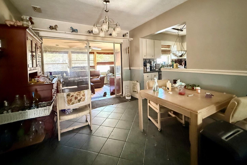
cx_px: 126
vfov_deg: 73.0
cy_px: 66
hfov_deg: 96.7
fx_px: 110
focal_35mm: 16
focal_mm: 2.22
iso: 1600
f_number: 2.2
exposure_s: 1/40
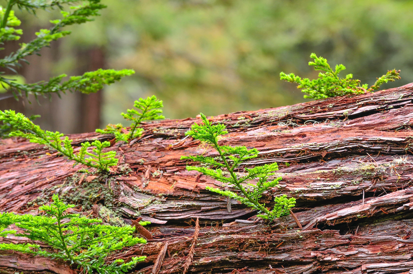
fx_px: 3435
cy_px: 137
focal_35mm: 300
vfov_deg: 4.6
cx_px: 206
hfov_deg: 6.9
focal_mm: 200
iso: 100
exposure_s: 1/1.67
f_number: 10
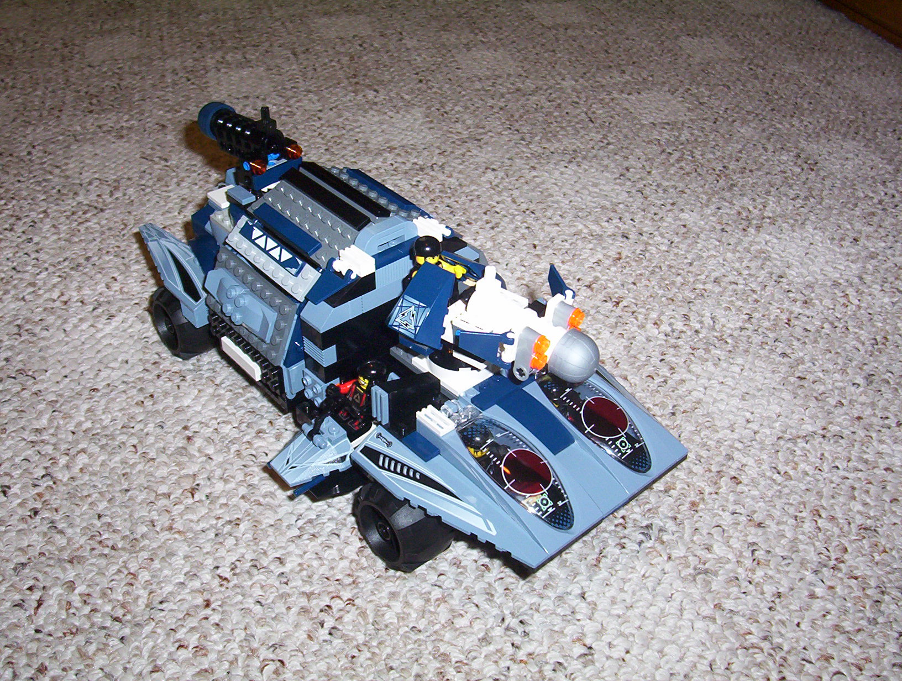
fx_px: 1123
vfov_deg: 33.7
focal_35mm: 43
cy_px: 340
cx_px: 451
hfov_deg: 43.8
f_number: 2.73
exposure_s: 1/60
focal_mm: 5.77
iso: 140
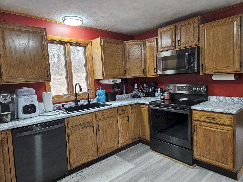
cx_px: 122
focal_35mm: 23
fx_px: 161
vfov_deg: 58.9
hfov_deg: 73.9
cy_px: 91
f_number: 1.8
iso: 500
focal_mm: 5.4
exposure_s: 1/120
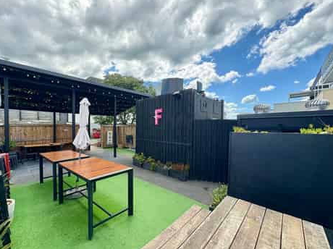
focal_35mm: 15
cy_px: 130
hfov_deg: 98.2
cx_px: 160
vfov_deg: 81.6
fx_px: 144
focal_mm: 2.22
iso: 64
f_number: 2.2
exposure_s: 1/473
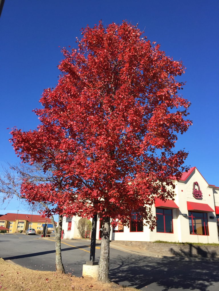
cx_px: 110
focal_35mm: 29
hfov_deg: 48.2
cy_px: 146
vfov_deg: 61.7
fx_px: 245
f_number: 2.2
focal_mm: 4.15
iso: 32
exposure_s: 1/1582
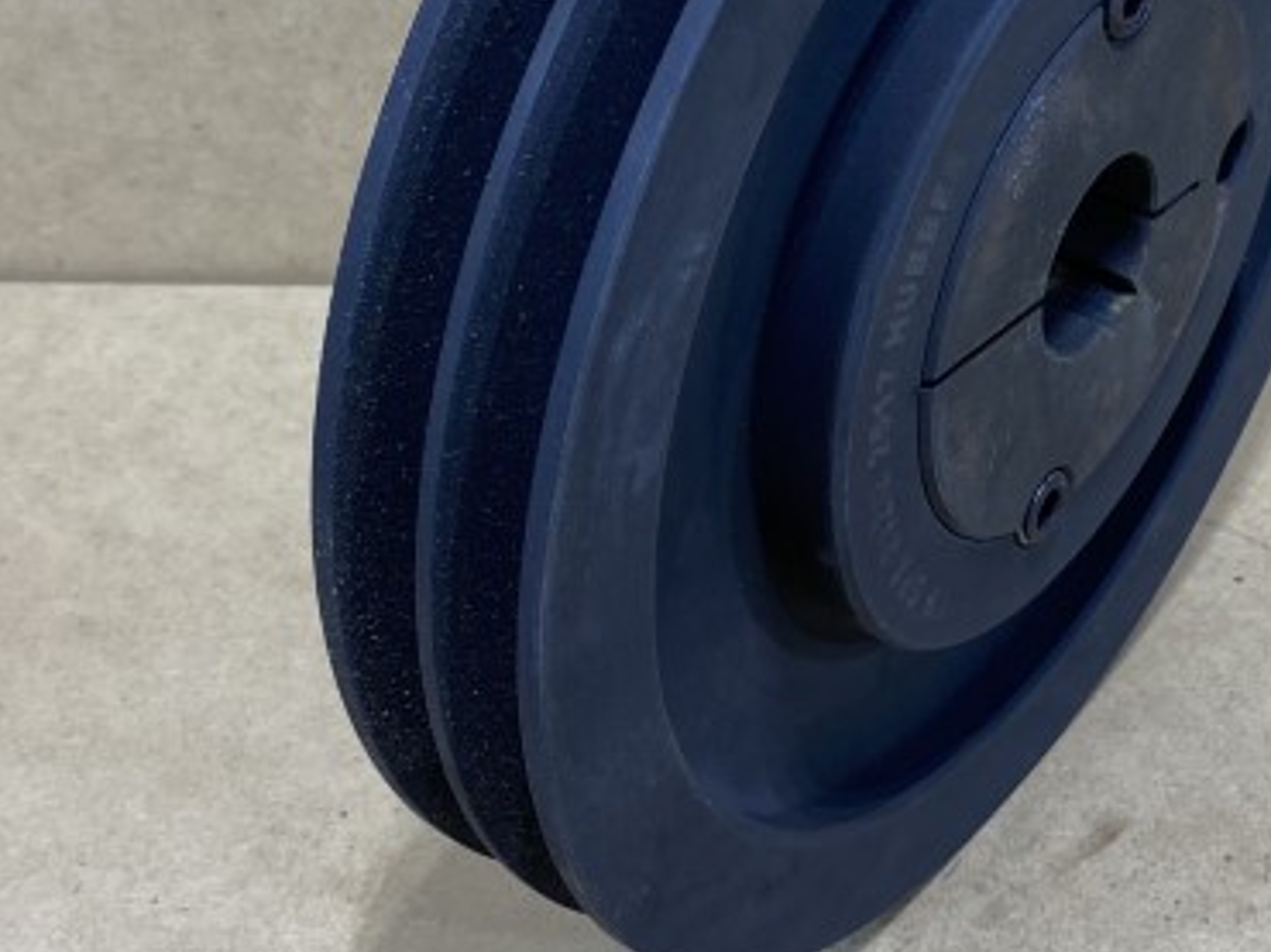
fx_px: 2642
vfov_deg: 19.9
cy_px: 38
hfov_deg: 26.7
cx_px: 931
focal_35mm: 72
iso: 32
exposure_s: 1/109
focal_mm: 4.25
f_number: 1.8
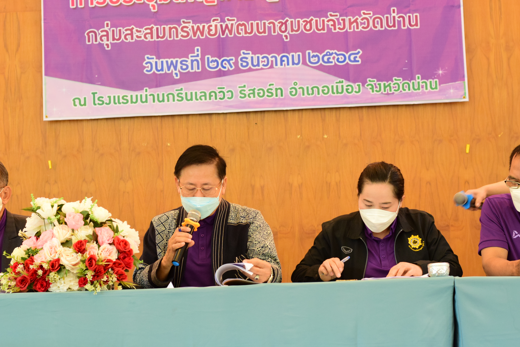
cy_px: 174
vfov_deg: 18.2
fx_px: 1084
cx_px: 260
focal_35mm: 75
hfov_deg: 27.0
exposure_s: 1/60
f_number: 4.5
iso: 1600
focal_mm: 50
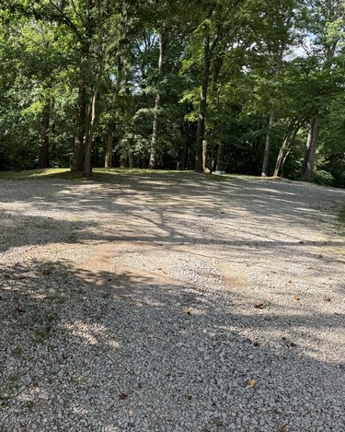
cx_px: 52
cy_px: 214
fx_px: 409
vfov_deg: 55.7
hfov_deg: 42.9
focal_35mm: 32
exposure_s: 1/598
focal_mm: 6.76
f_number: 1.78
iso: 80
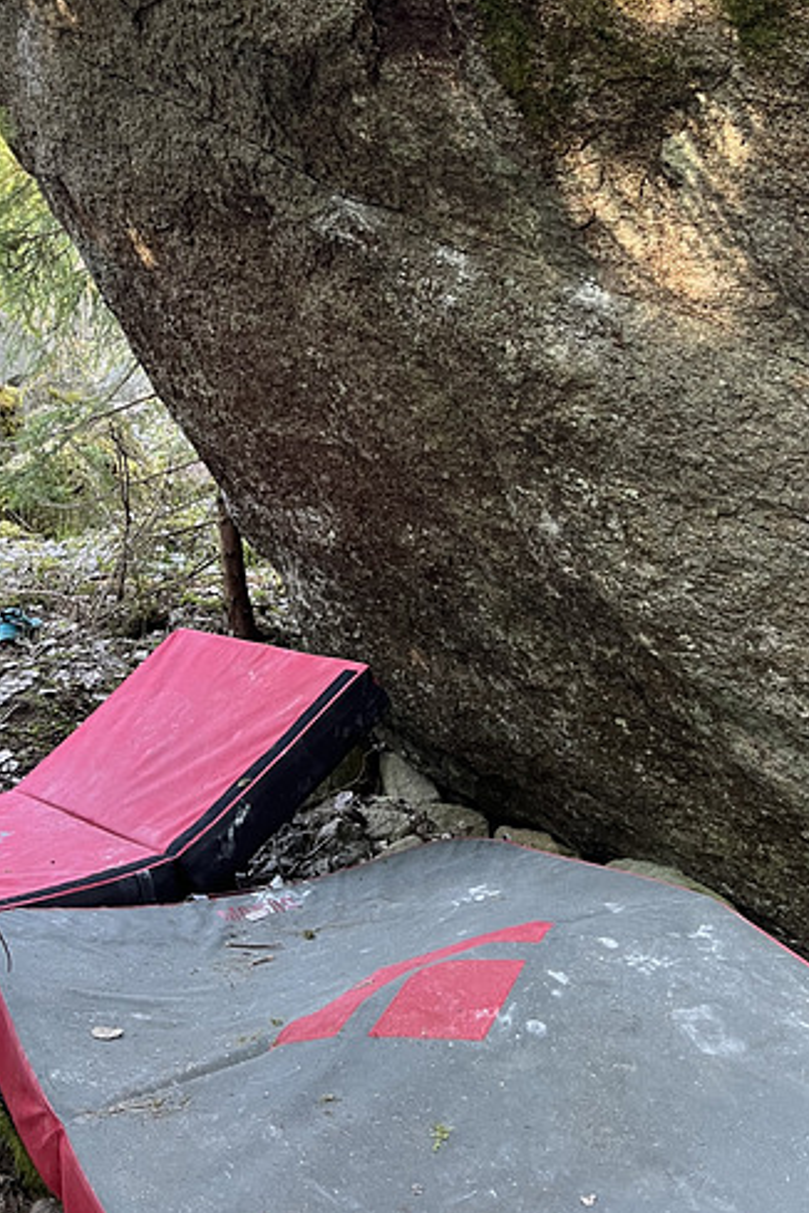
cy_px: 288
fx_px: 1416
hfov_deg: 31.9
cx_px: 424
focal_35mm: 42
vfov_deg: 44.7
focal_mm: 5.1
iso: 125
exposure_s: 1/60
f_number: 1.6
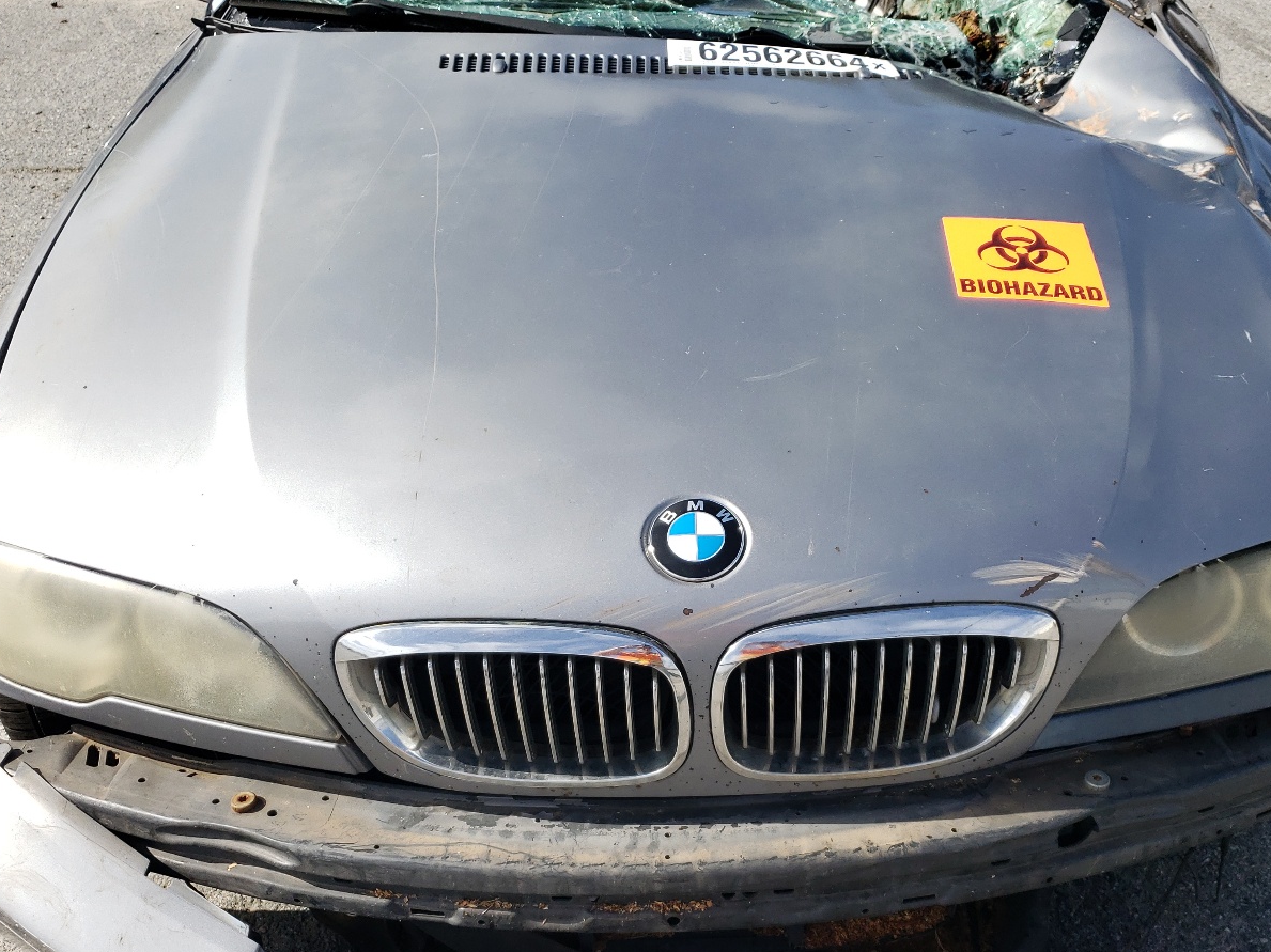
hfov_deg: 52.4
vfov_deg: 40.4
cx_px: 737
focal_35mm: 35
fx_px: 1285
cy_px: 598
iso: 50
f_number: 1.5
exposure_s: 1/2500
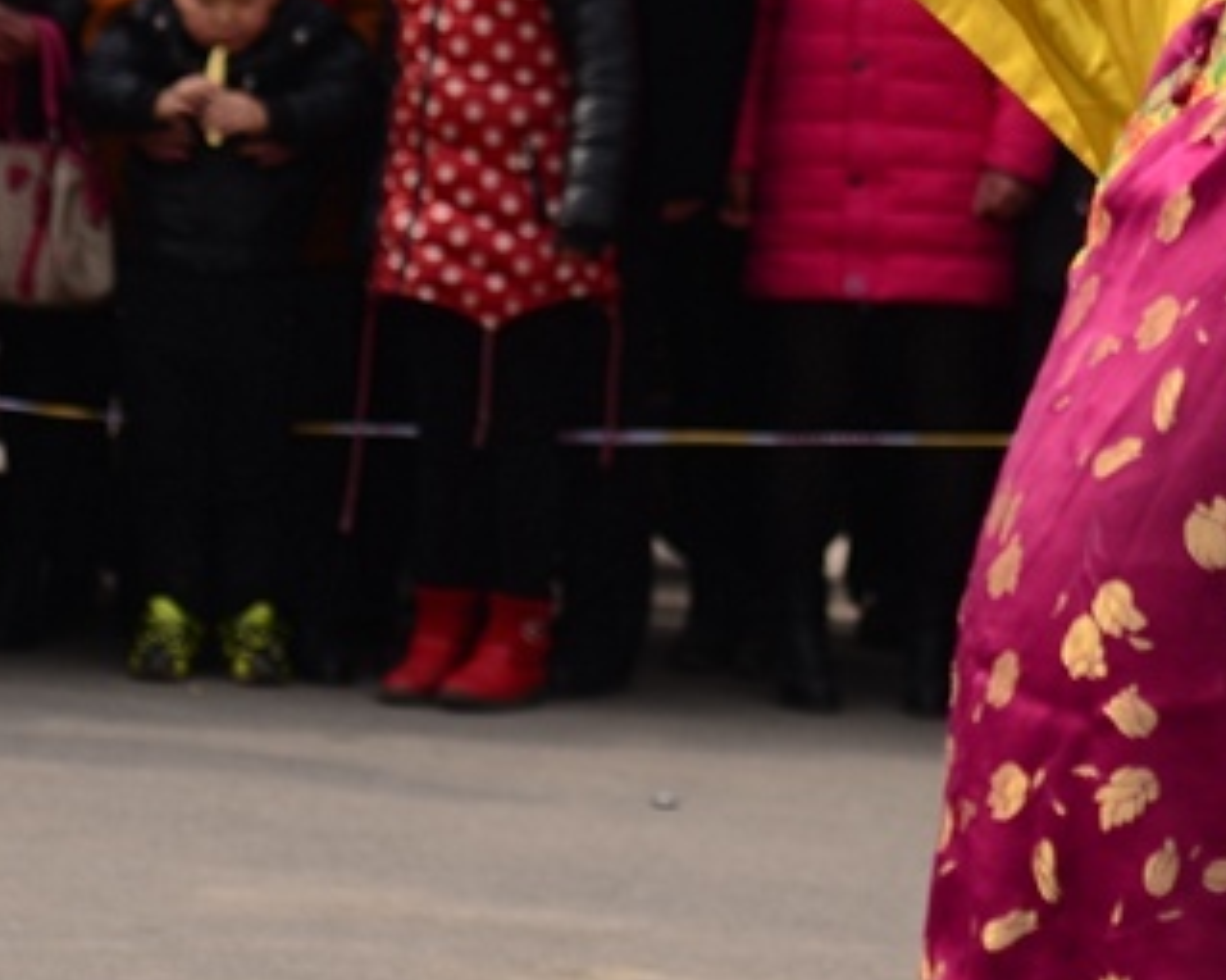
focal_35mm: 315
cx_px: 507
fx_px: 11426
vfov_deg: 4.9
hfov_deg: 6.1
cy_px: 85
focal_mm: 70
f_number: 3.5
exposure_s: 1/800
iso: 100
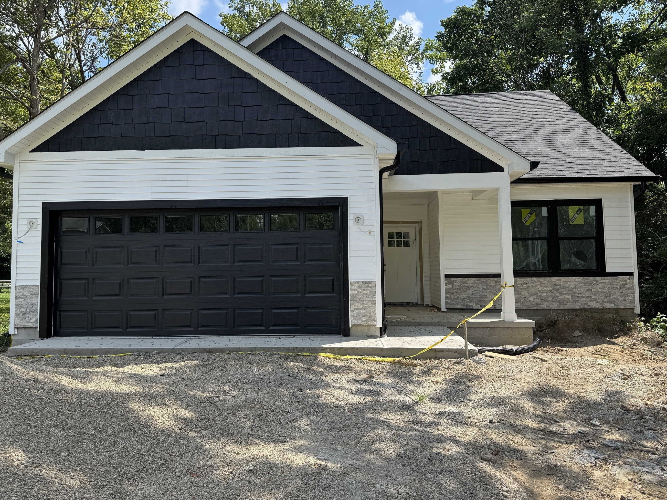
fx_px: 520
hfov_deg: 65.3
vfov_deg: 51.3
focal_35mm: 27
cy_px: 232
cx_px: 319
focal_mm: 6.76
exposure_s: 1/2174
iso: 80
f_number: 1.78
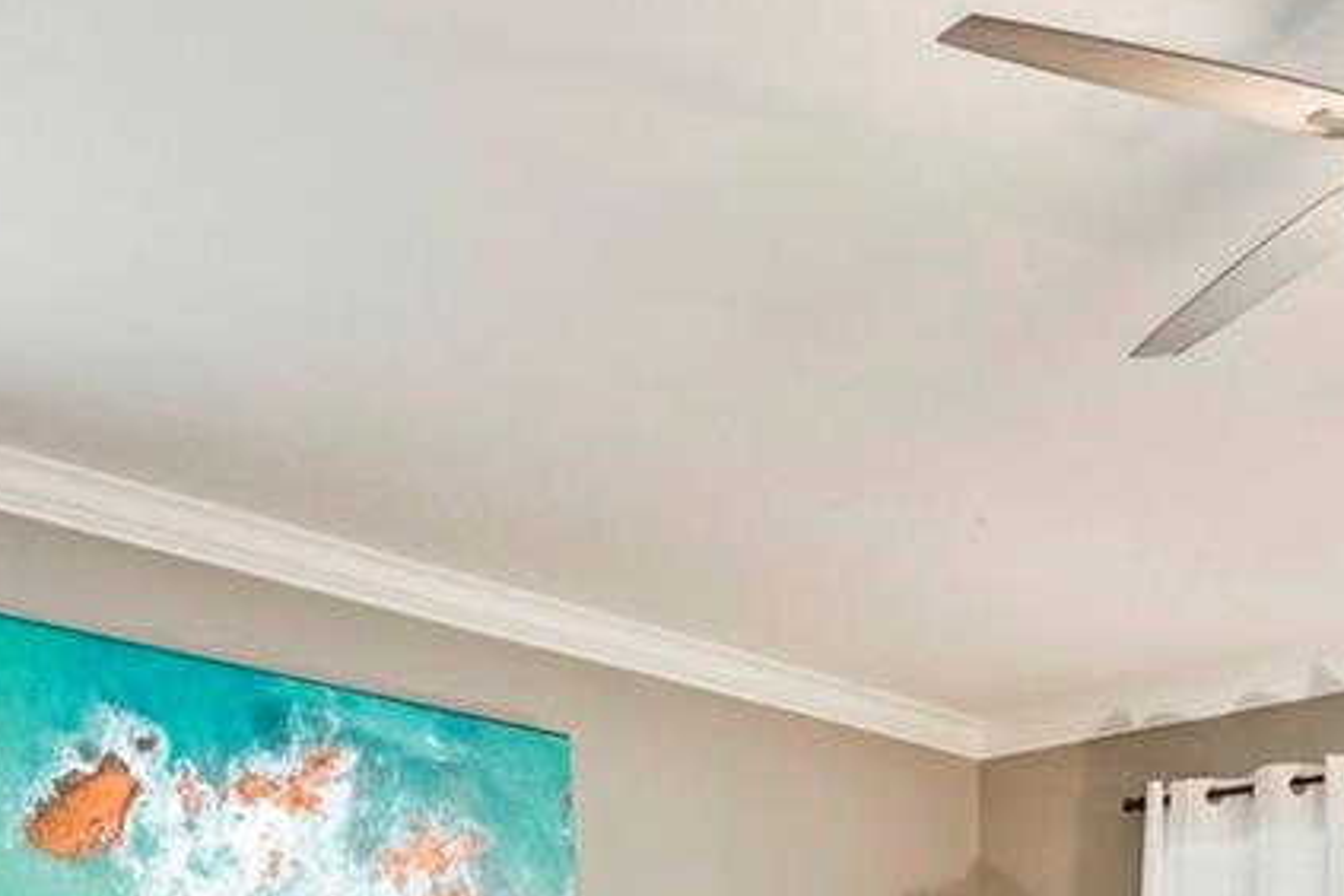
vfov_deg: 22.4
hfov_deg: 37.2
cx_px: 864
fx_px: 1979
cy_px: 1220
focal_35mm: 53
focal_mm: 14
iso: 400
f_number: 8
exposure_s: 1/8
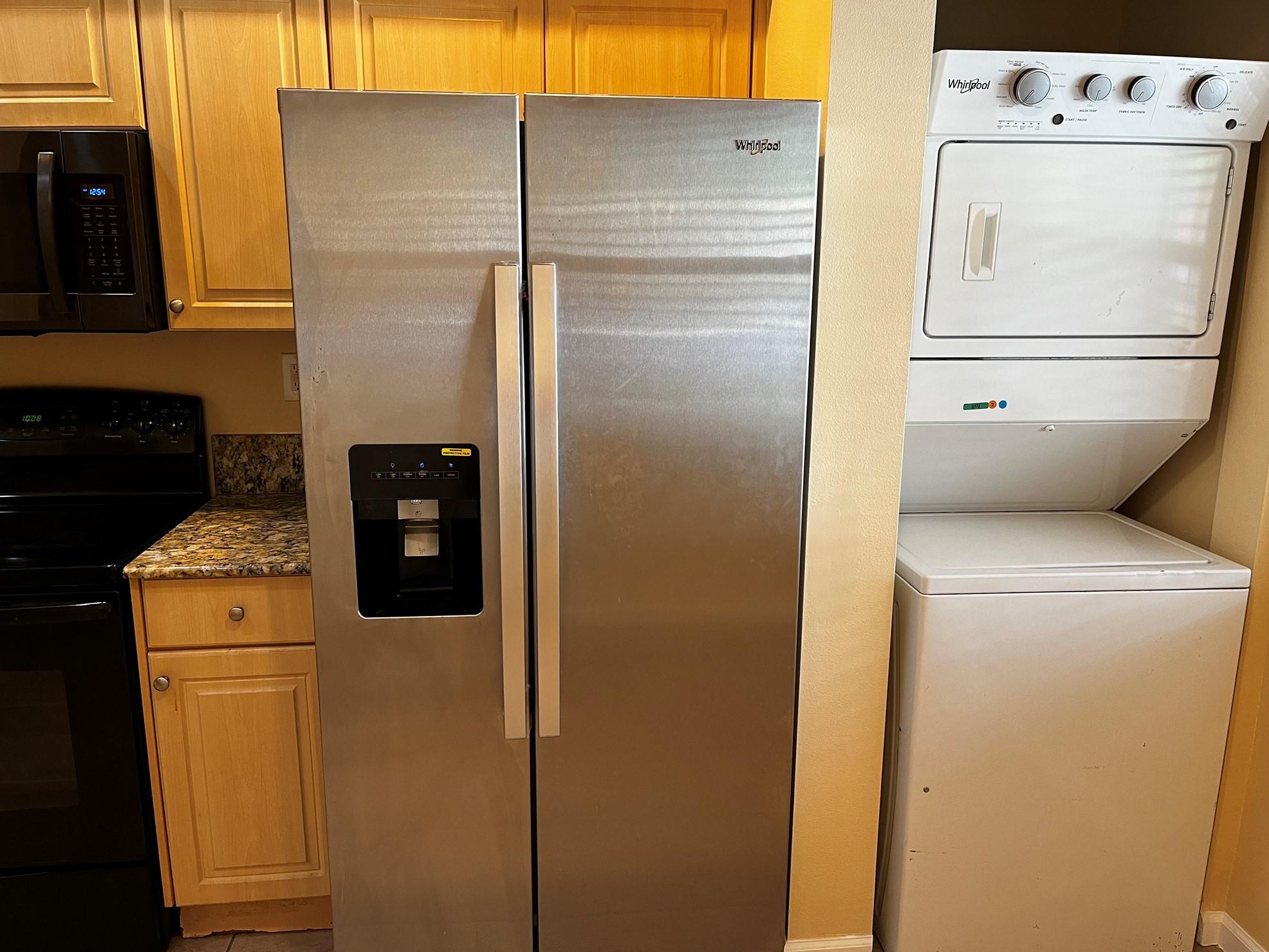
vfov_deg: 51.4
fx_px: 990
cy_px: 476
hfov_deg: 65.3
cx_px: 628
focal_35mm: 27
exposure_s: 1/60
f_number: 1.6
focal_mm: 5.1
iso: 100
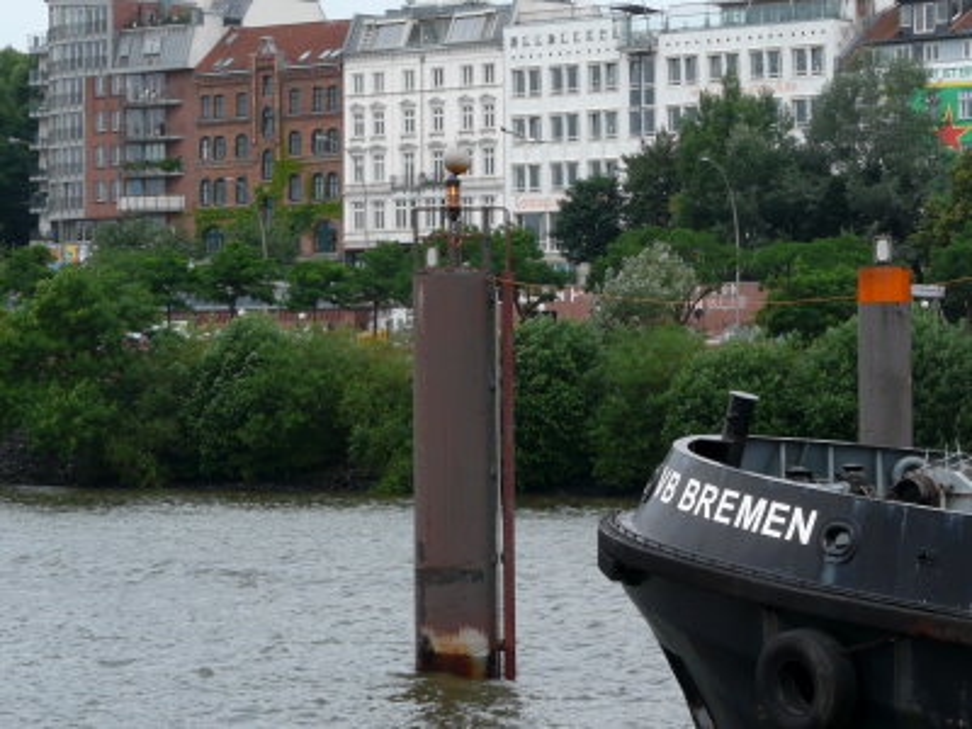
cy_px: 364
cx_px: 486
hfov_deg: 20.9
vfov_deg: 15.7
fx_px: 2639
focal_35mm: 94
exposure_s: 1/200
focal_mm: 15.4
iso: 100
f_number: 5.6
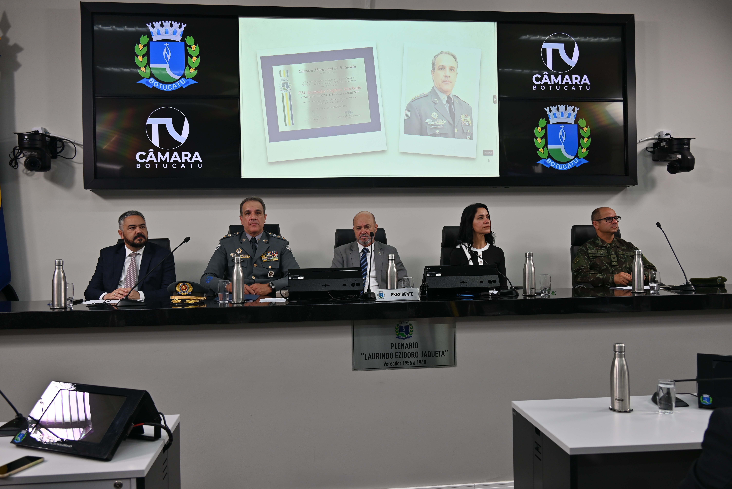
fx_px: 620
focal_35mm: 30
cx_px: 366
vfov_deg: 43.0
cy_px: 244
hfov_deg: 61.1
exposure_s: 1/80
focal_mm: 30.5
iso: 200
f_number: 4.5
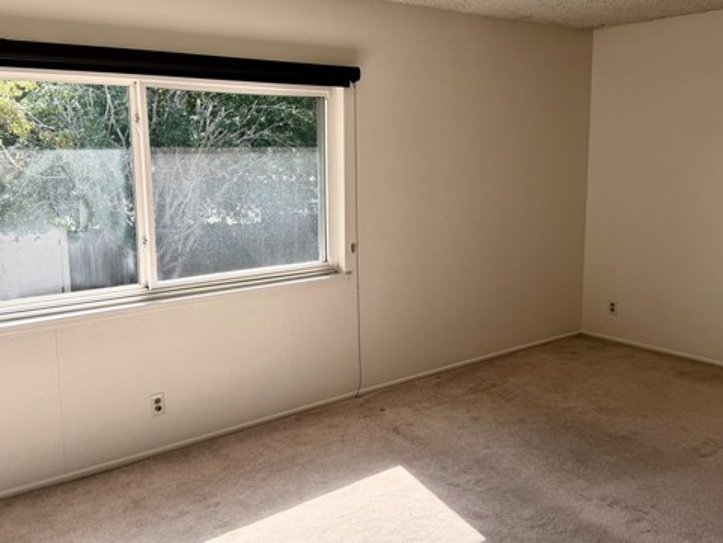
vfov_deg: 44.1
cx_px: 330
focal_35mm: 32
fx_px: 668
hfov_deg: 56.7
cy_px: 247
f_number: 1.78
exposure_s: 1/622
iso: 100
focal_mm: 6.76
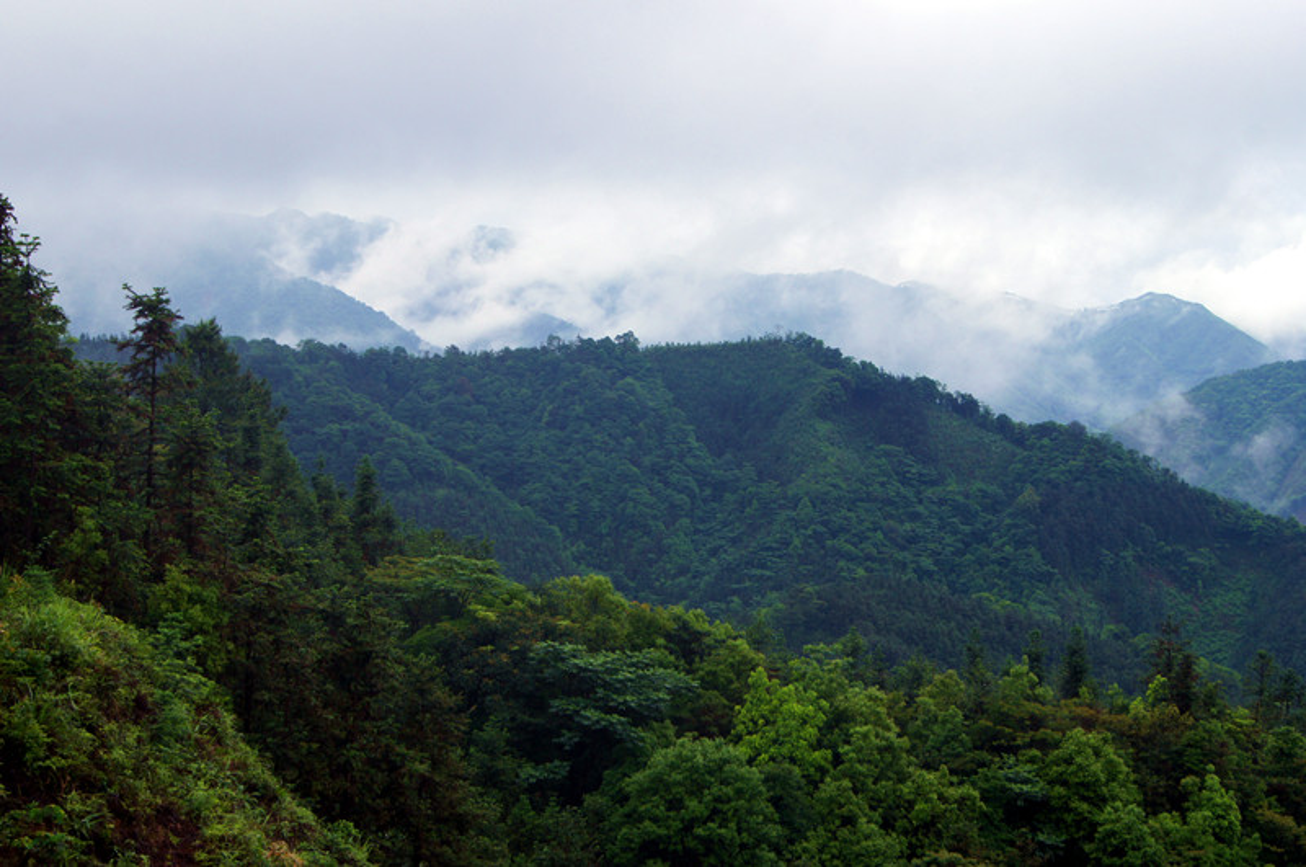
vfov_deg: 16.5
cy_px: 434
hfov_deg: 24.7
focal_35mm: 82
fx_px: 2989
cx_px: 653
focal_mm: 55
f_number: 8
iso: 100
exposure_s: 1/320
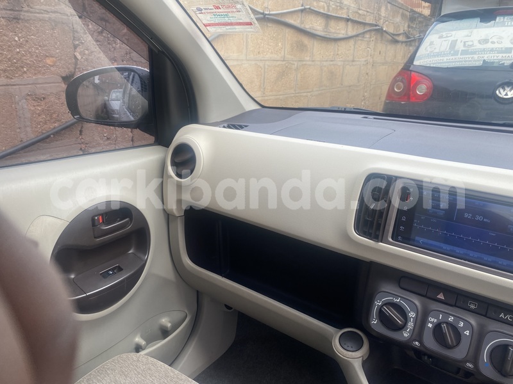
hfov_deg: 67.3
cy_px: 192
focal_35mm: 26
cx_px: 256
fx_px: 385
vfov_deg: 53.1
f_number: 1.8
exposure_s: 1/291
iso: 32
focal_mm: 4.25
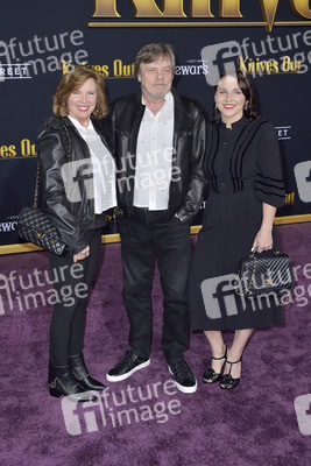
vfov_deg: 50.7
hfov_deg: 35.1
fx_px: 492
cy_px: 233
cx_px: 156
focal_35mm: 38
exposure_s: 1/250
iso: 500
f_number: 7.1
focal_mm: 38
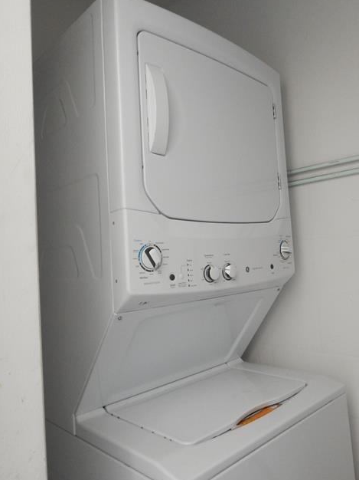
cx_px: 194
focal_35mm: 27
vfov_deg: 65.3
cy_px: 228
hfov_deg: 51.3
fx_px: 374
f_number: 3
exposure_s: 1/25
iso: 400
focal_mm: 4
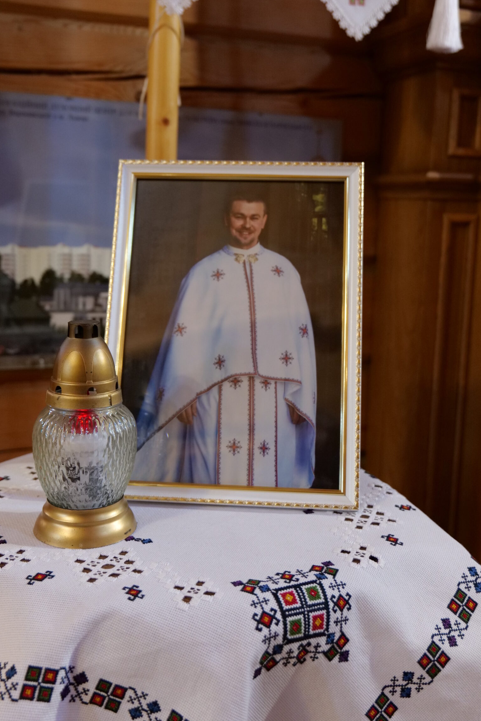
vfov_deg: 50.6
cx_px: 235
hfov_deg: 35.0
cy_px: 320
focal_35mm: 38
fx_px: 762
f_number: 4.4
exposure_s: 1/60
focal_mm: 34
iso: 5000
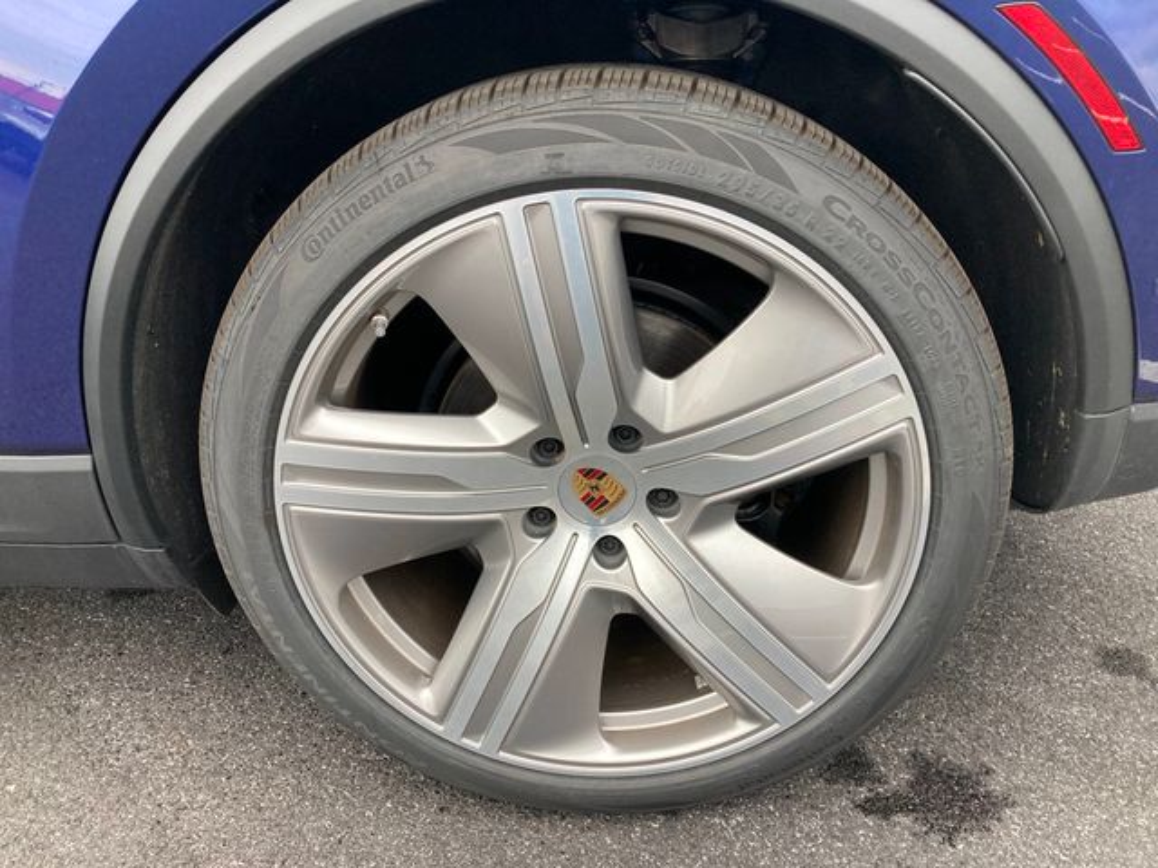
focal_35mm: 28
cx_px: 579
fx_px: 937
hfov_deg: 63.4
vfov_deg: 49.7
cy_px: 434
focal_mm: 3.99
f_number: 1.8
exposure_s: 1/121
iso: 80
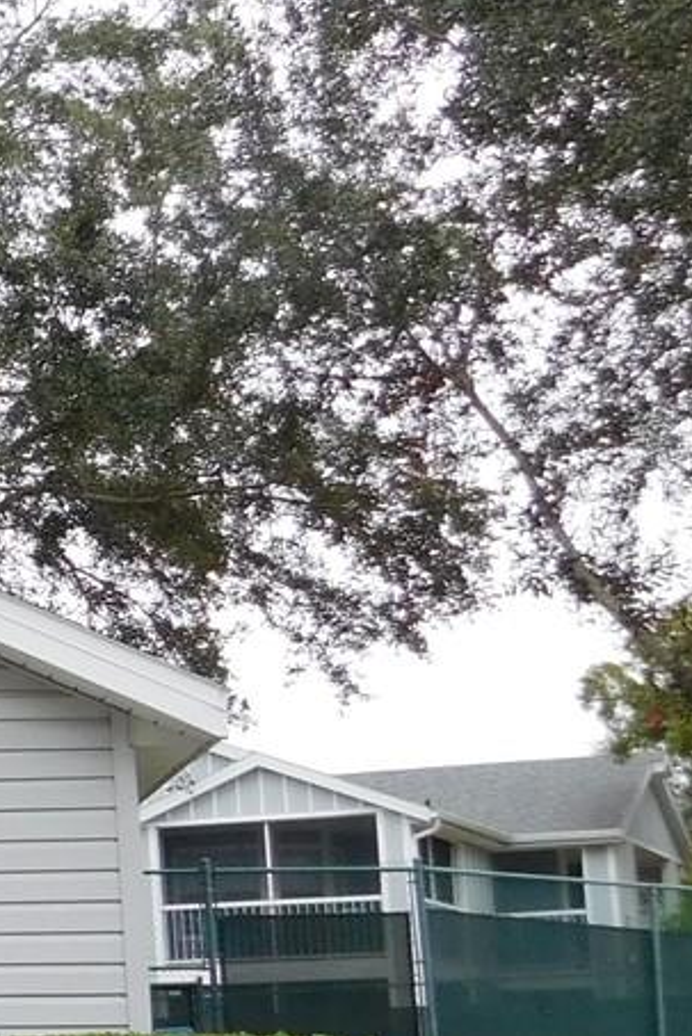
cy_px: 612
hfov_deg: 10.8
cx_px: -927
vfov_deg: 18.6
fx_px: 3169
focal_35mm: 110
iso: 125
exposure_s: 1/250
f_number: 3.2
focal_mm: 5.3
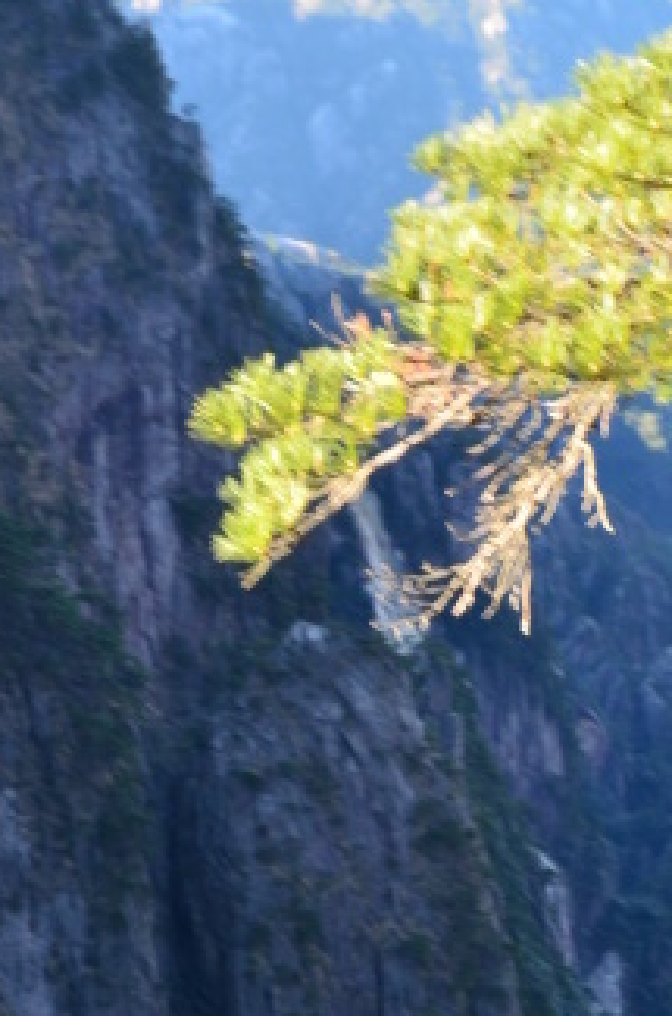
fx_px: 3997
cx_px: 466
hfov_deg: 9.6
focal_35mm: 142
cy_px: 1129
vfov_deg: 14.2
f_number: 10
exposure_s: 1/60
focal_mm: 30
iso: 400
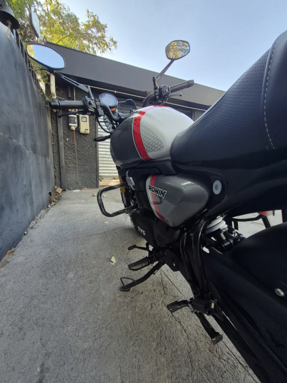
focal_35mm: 13
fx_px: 144
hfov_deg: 89.9
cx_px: 144
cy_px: 192
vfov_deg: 106.2
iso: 50
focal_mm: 1.74
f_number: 2.2
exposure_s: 1/113
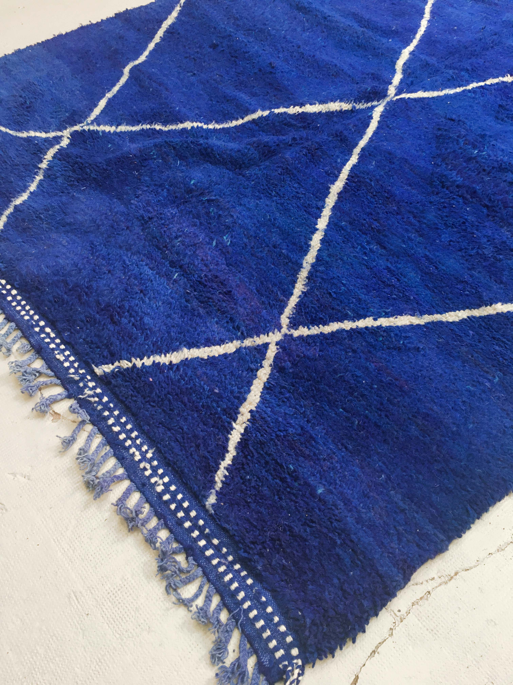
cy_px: 342
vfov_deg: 61.7
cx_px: 256
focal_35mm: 29
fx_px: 573
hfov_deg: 48.2
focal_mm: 4.15
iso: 125
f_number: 2.2
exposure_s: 1/35
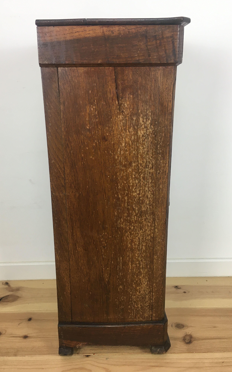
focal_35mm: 31
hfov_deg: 40.6
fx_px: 314
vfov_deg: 61.2
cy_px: 186
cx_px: 111
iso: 40
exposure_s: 1/33
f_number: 2.2
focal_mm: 4.15
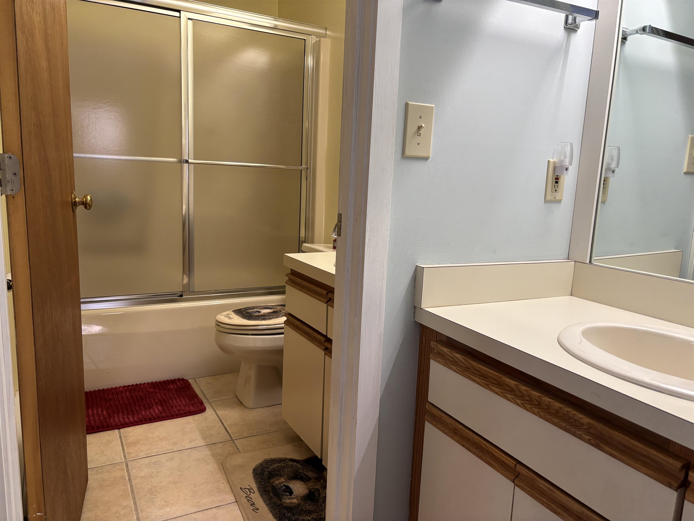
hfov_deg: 67.3
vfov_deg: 53.1
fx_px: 521
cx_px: 347
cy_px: 260
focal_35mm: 26
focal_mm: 5.96
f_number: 1.6
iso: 125
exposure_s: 1/60
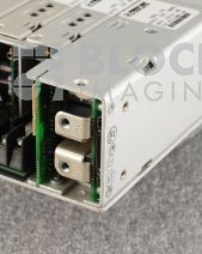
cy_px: 72
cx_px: 110
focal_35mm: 133
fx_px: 996
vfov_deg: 14.5
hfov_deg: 11.6
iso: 1600
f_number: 9
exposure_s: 1/125
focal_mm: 50
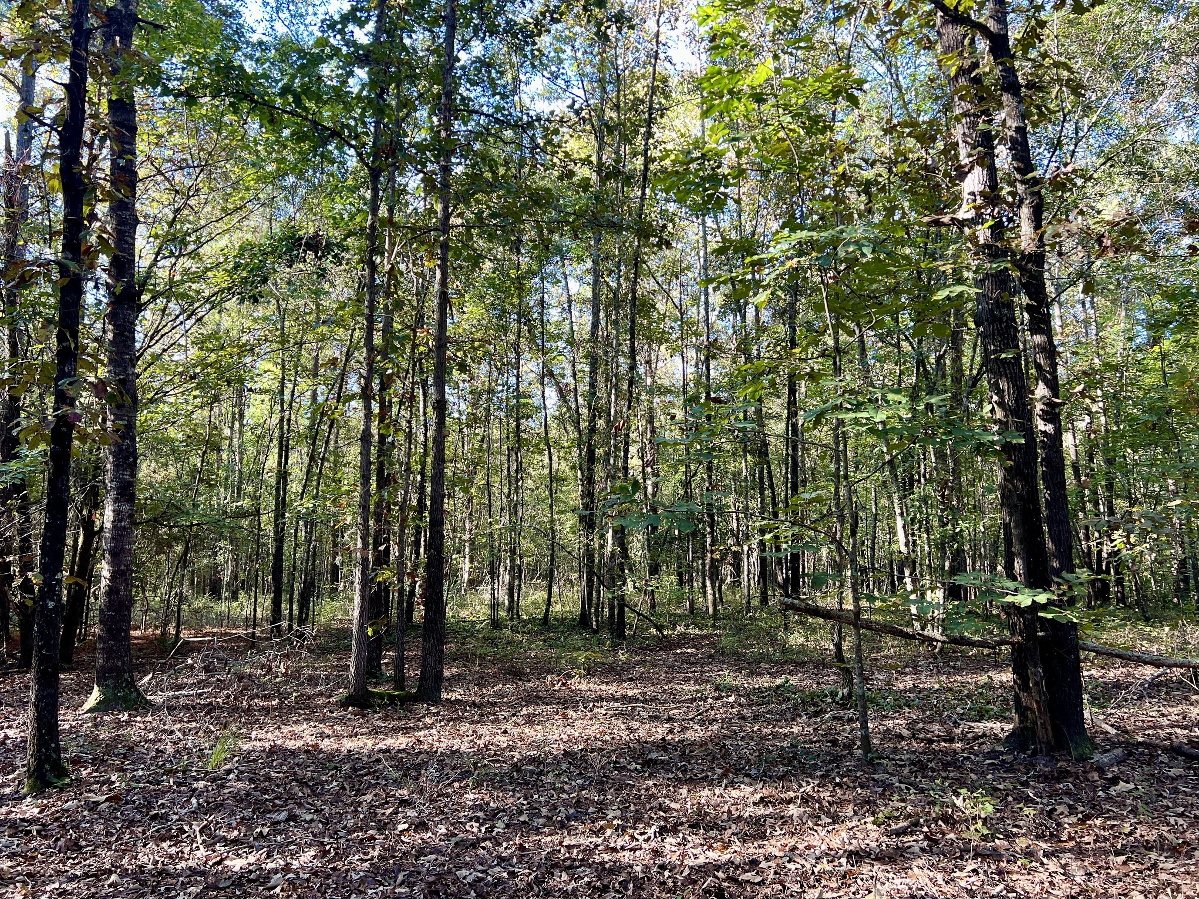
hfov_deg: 61.6
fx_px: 1005
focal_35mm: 29
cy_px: 459
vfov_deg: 48.2
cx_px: 567
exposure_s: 1/121
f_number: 1.5
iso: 64
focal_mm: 5.7
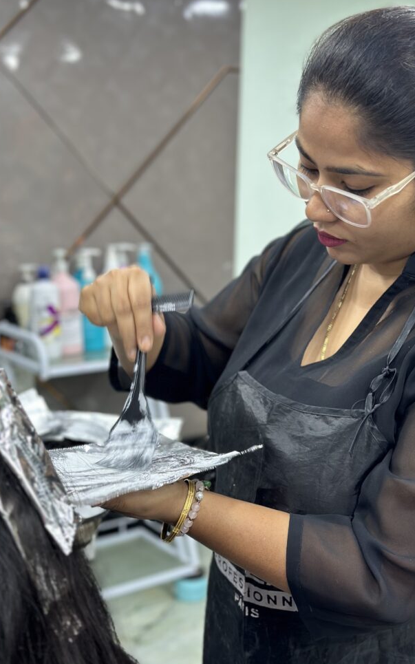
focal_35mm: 54
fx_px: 977
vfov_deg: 37.5
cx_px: 233
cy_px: 343
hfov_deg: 24.0
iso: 80
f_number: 1.78
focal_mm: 6.86
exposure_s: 1/50
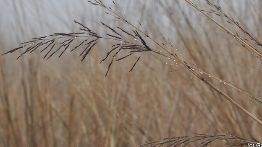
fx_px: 980
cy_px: 44
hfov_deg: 15.2
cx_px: 134
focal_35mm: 141
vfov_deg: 8.6
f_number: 13
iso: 640
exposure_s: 1/200
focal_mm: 70
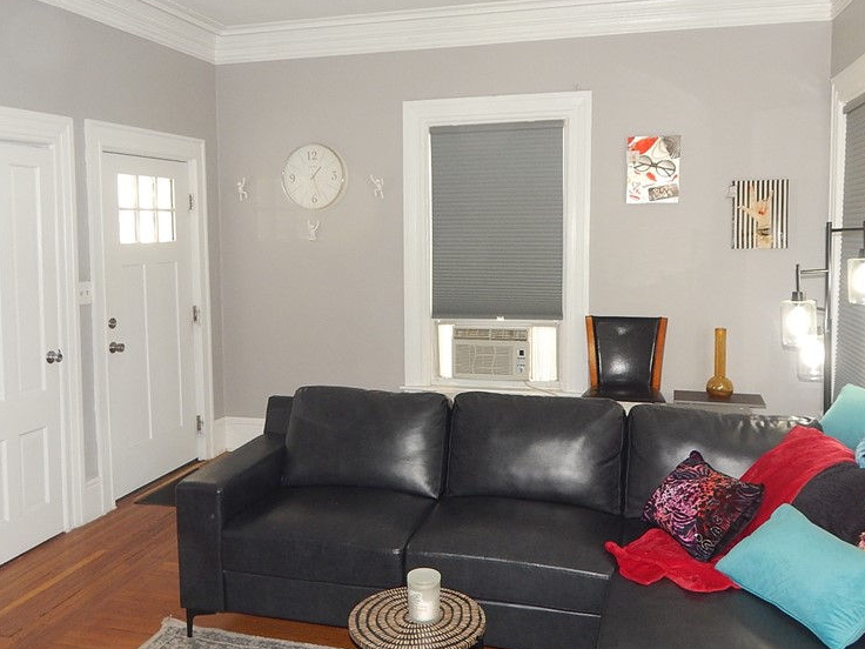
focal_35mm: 32
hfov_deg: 56.8
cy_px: 288
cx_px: 422
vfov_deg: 44.1
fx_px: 800
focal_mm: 4
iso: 250
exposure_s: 1/30
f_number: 3
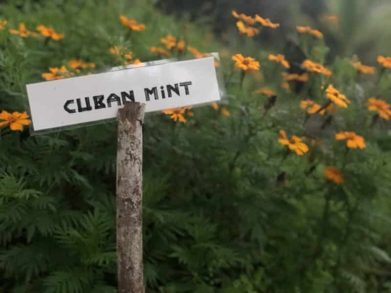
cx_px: 196
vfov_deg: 25.7
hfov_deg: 33.8
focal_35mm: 57
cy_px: 146
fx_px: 644
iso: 1250
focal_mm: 6.6
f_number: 2.8
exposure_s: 1/30
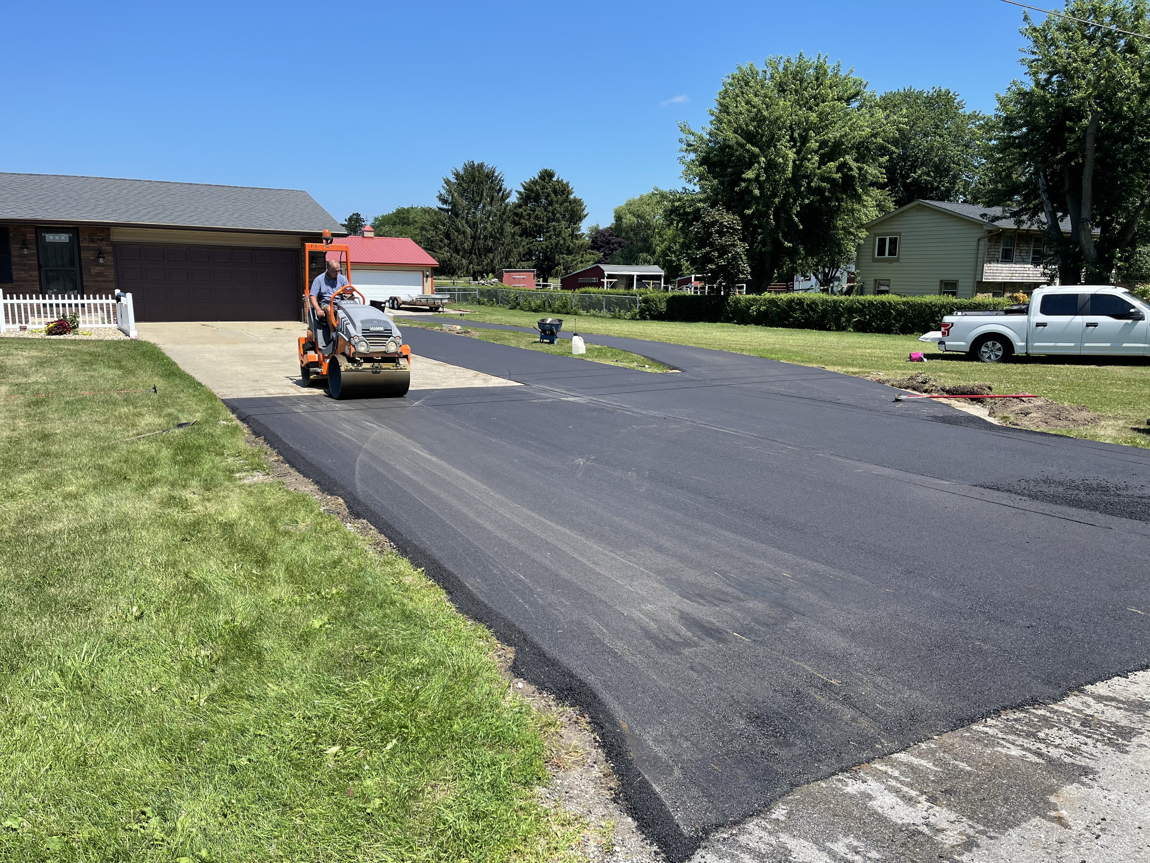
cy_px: 432
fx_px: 864
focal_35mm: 26
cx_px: 575
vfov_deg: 53.1
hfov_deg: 67.3
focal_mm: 5.1
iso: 32
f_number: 1.6
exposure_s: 1/2203
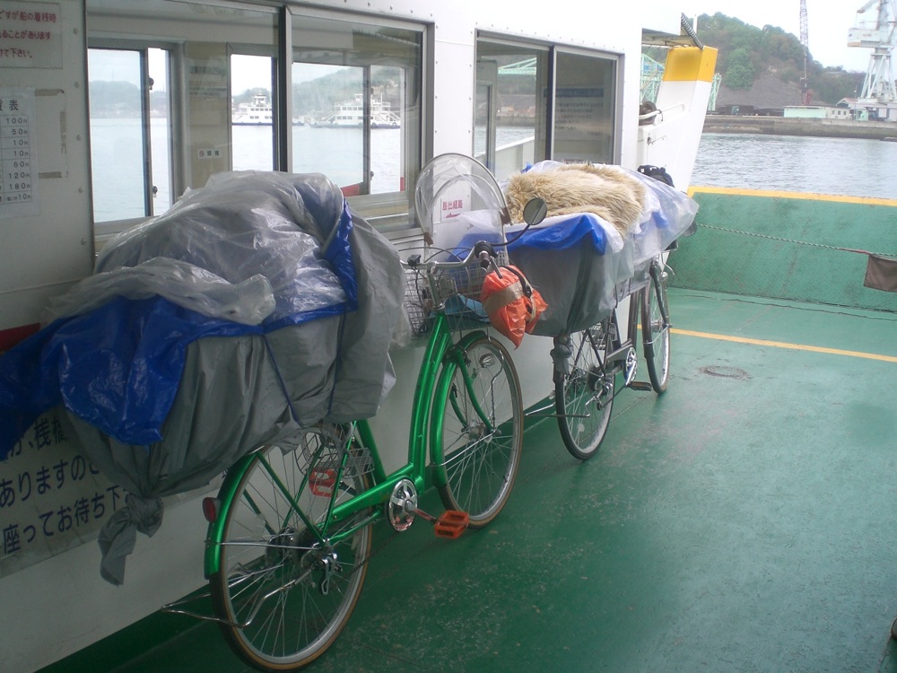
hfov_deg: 49.0
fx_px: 985
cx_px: 448
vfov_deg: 37.7
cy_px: 336
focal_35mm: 38
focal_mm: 6.3
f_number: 3.1
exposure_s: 1/60
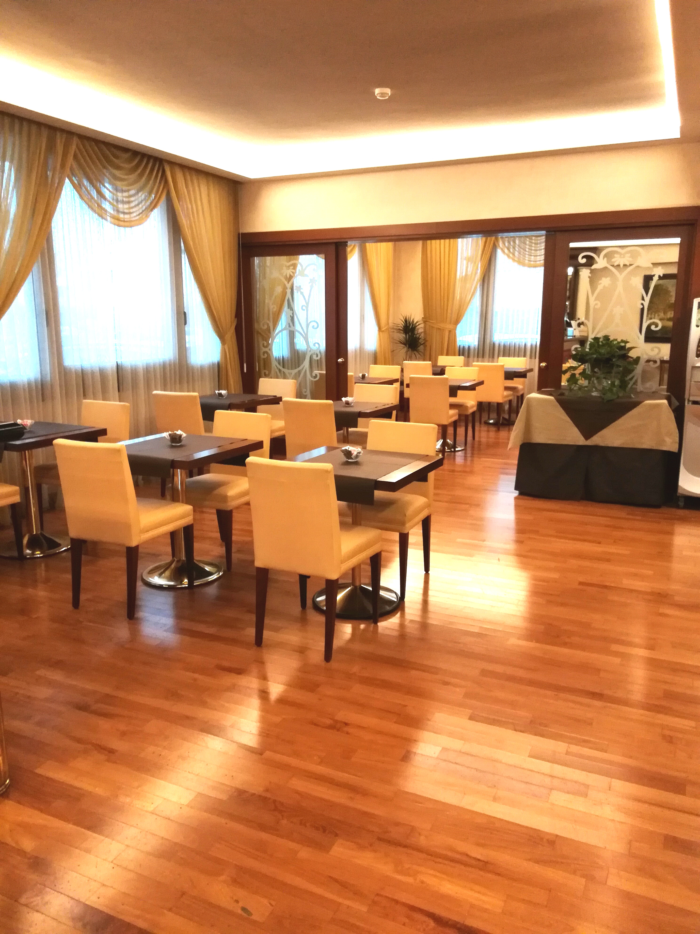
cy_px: 467
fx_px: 701
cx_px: 350
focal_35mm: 26
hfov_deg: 53.1
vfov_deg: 67.3
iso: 320
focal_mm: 3.83
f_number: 2.2
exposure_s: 1/25
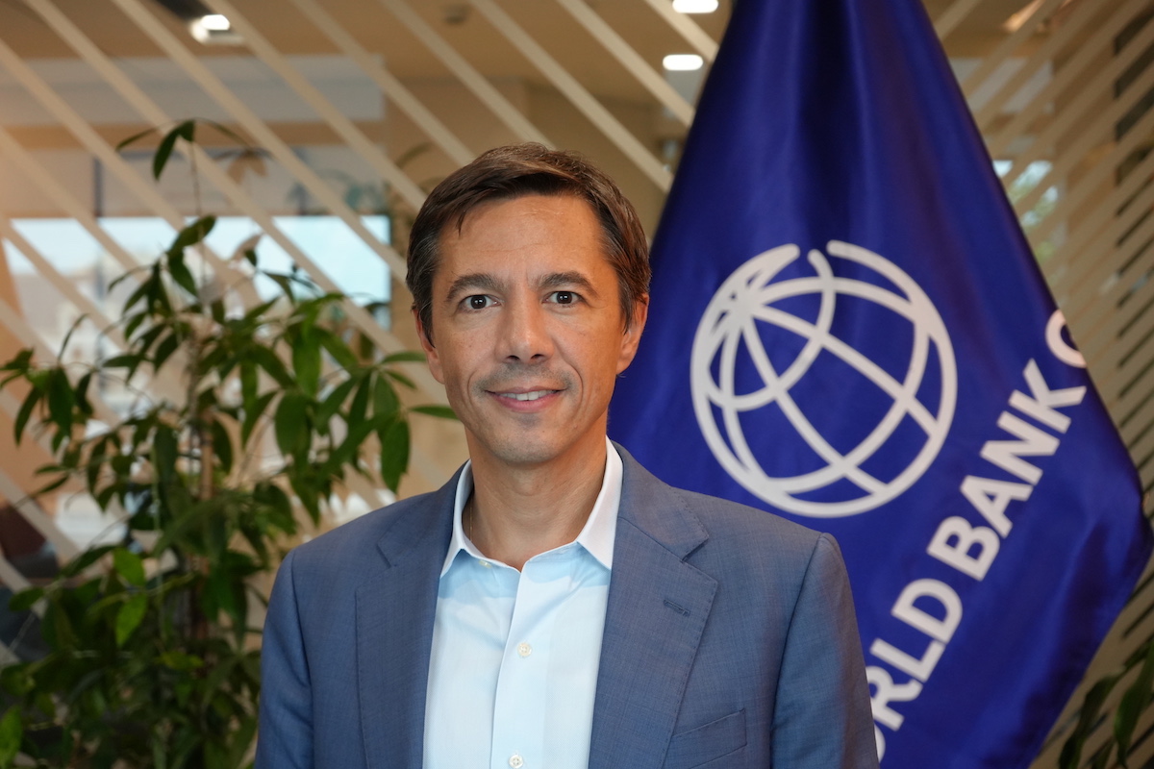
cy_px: 384
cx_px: 577
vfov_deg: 19.7
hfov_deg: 29.2
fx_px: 2212
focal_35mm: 69
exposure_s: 1/160
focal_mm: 69
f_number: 5.6
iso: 2000
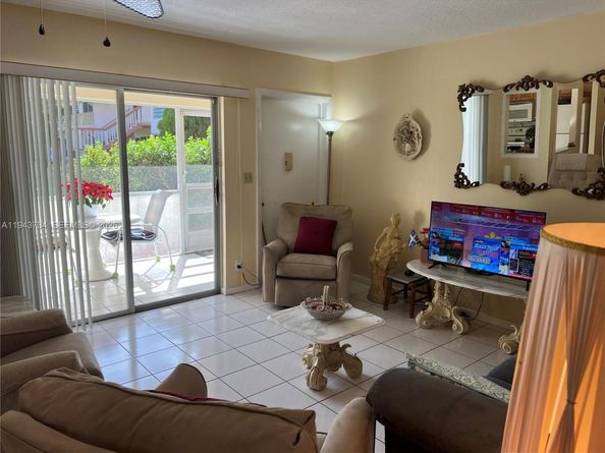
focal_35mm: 26
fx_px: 454
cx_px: 302
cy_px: 226
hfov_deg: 67.3
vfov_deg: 53.0
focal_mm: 5.7
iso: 40
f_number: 1.5
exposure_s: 1/187
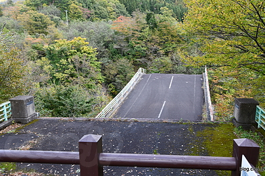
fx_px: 243
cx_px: 135
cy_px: 87
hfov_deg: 57.2
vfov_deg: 39.9
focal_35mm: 33
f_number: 8
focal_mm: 32
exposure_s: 1/30
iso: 72
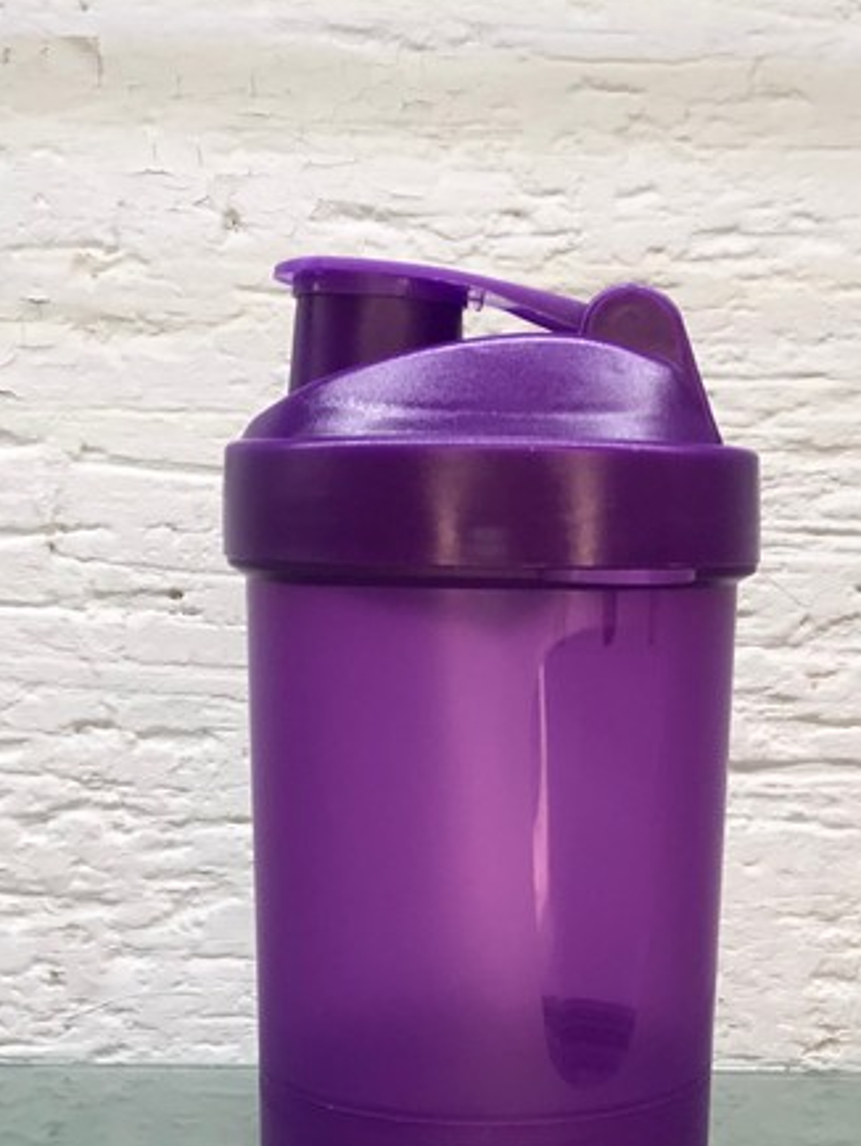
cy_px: 700
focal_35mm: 59
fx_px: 1955
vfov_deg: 32.6
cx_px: 556
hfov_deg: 24.7
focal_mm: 2.87
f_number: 2.2
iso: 20
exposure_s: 1/120
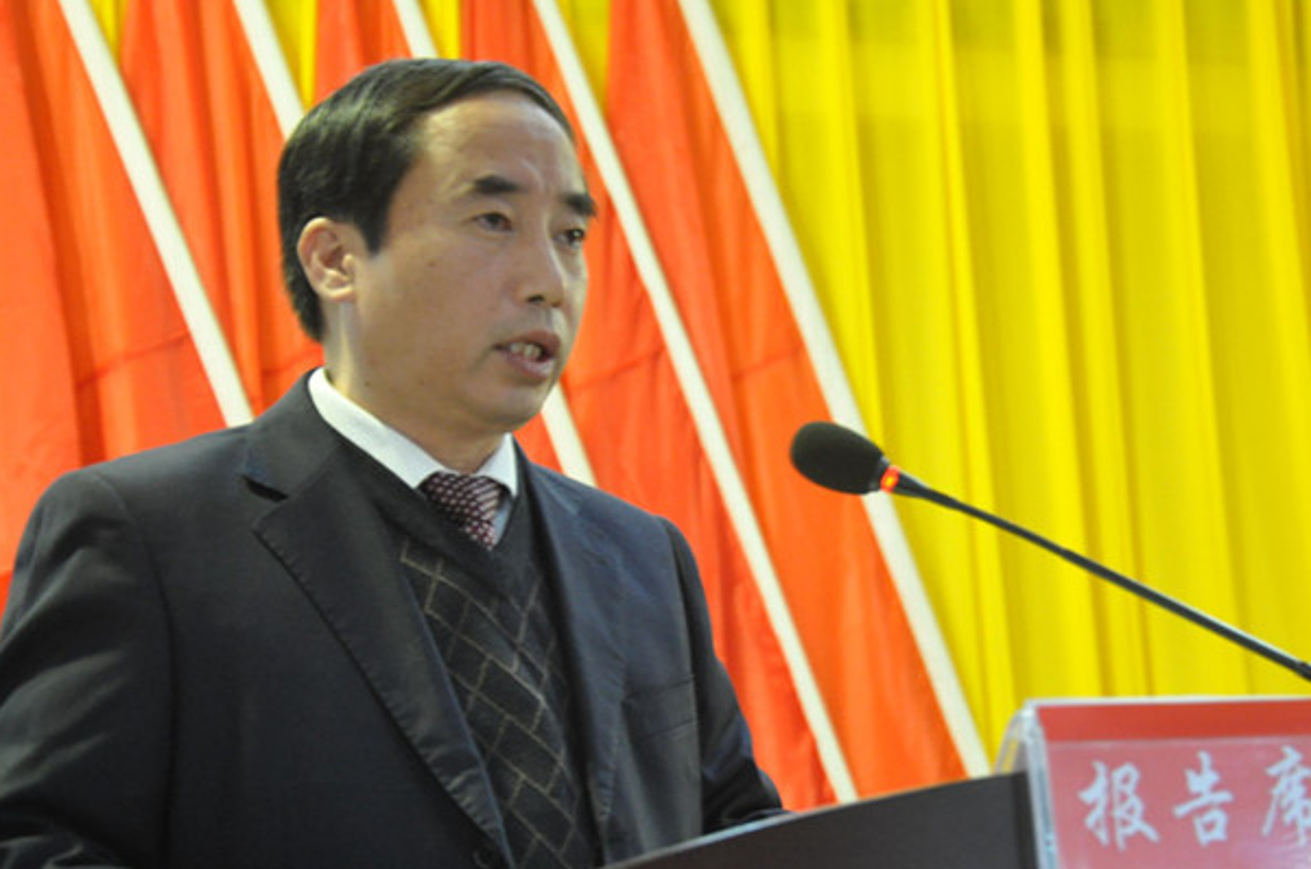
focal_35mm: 100
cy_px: 502
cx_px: 791
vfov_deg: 13.6
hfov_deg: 20.4
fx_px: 3636
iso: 1600
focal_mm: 50
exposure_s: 1/20
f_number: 5
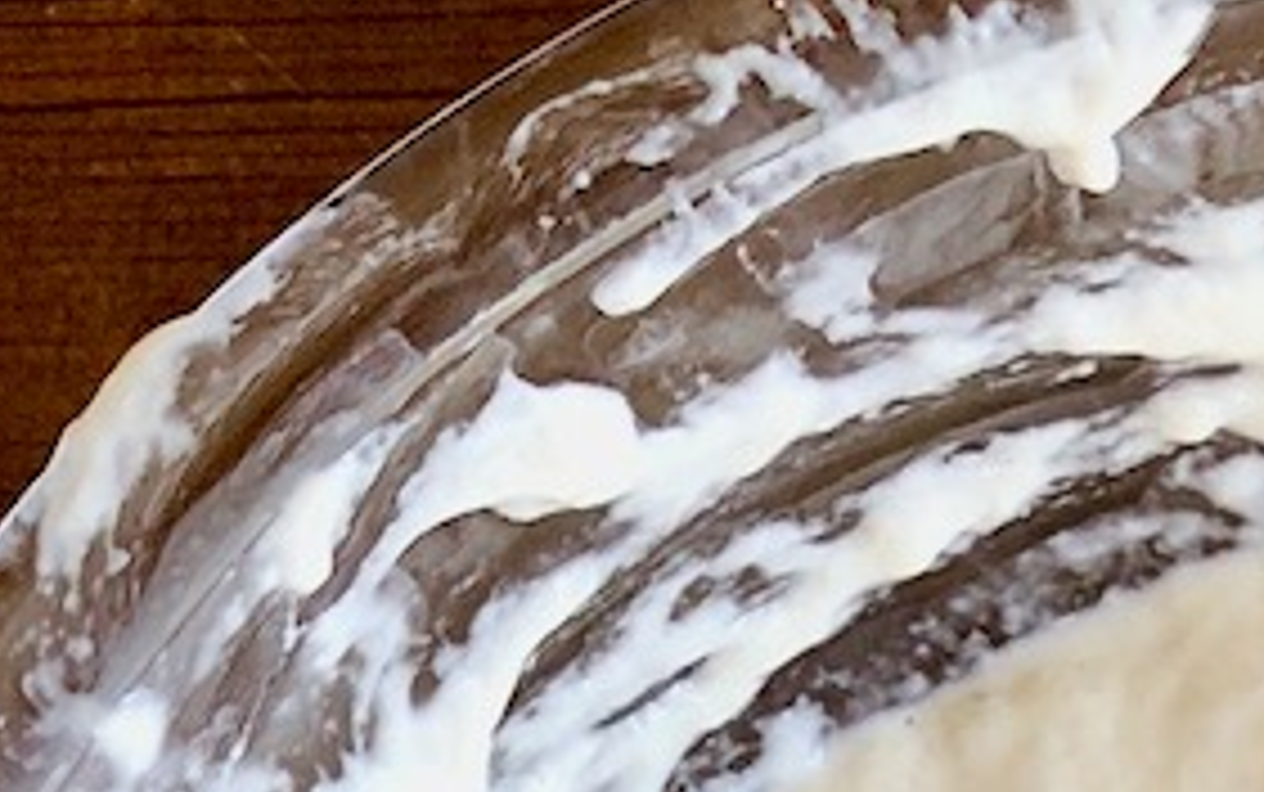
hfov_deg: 14.9
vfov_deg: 9.0
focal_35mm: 135
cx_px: 1588
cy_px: 1773
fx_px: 4653
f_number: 1.8
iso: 32
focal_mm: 4
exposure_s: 1/30
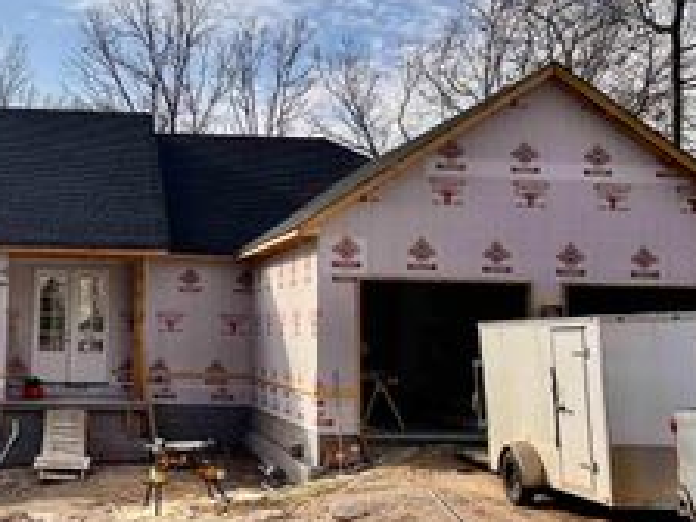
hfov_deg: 32.7
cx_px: 190
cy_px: 204
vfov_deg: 25.2
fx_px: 1166
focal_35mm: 58
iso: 50
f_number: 1.5
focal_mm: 5.7
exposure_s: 1/6579
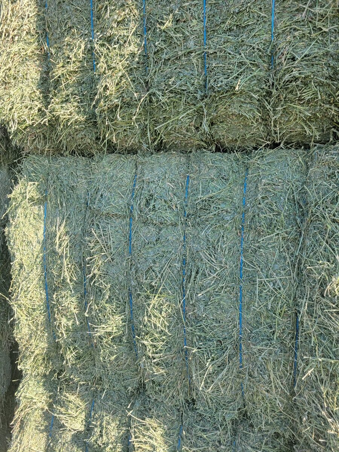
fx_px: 339
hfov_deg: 53.1
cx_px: 170
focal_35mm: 26
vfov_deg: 67.3
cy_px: 226
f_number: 1.8
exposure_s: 1/440
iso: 40
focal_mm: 5.4
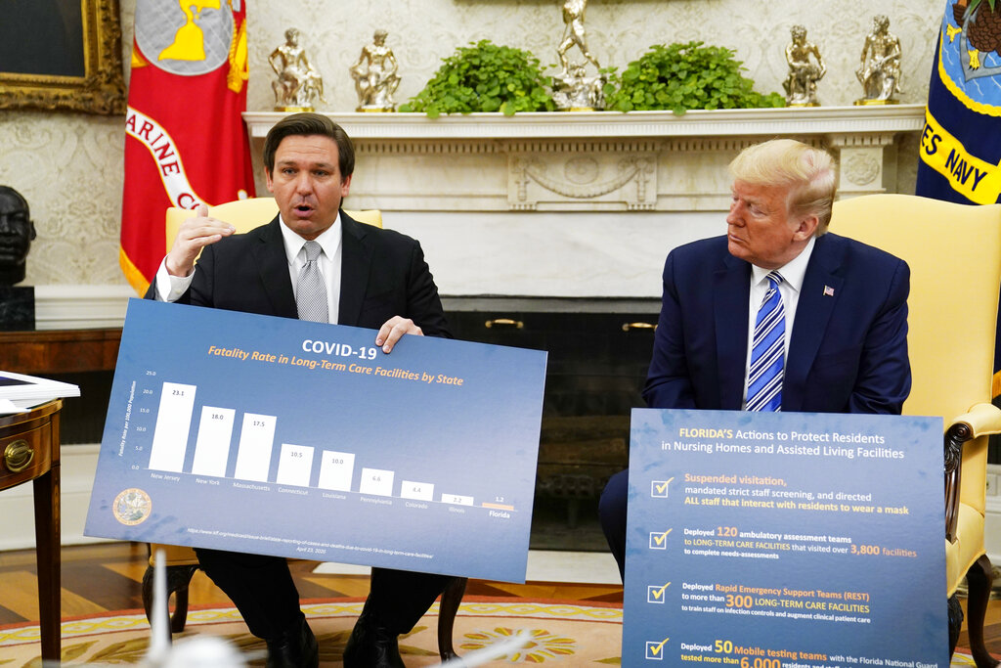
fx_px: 1474
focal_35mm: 53
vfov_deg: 25.5
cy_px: 334
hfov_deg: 37.5
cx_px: 500
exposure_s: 1/320
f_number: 2.8
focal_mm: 53
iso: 2000
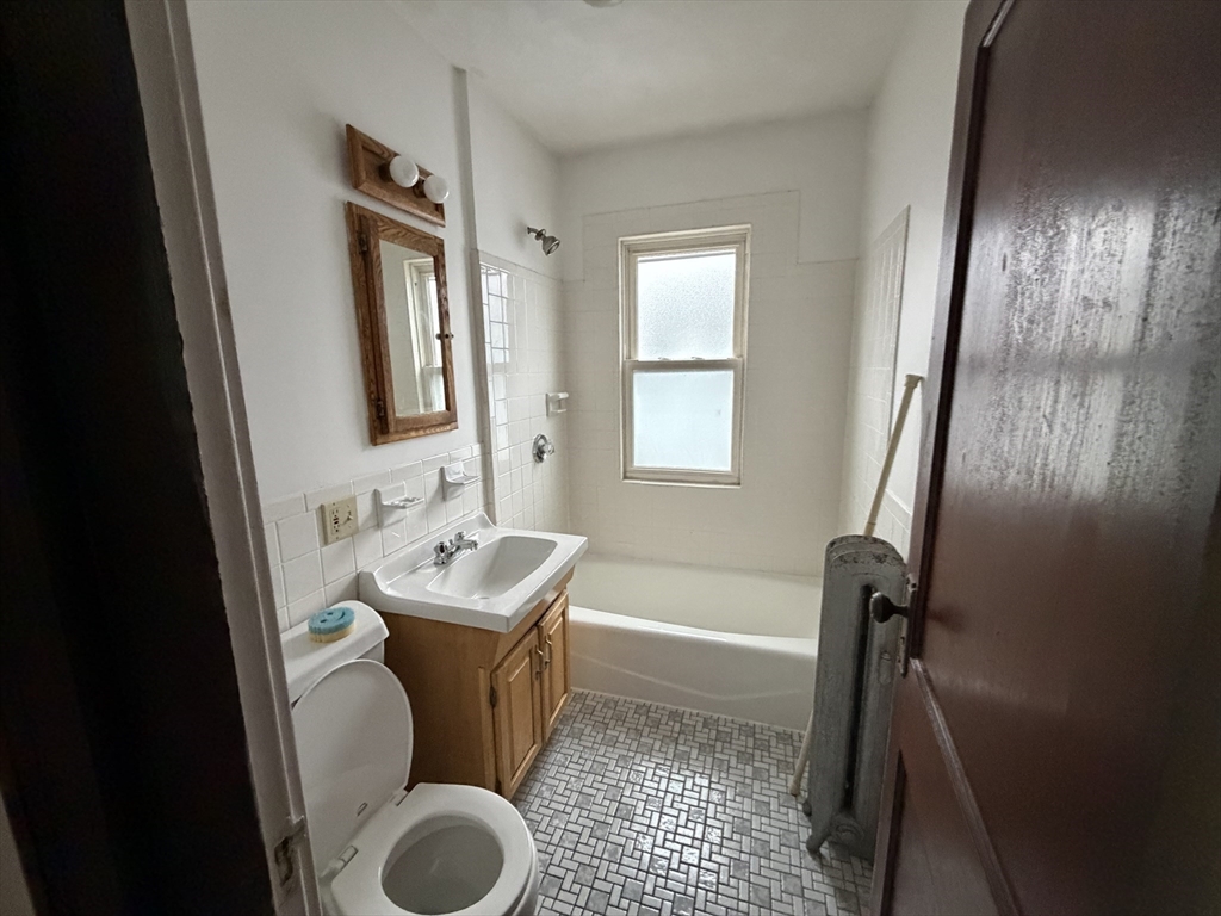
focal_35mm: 14
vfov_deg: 85.7
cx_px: 610
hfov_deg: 102.1
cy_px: 458
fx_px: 494
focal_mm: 2.22
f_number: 2.2
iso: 1000
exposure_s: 1/60
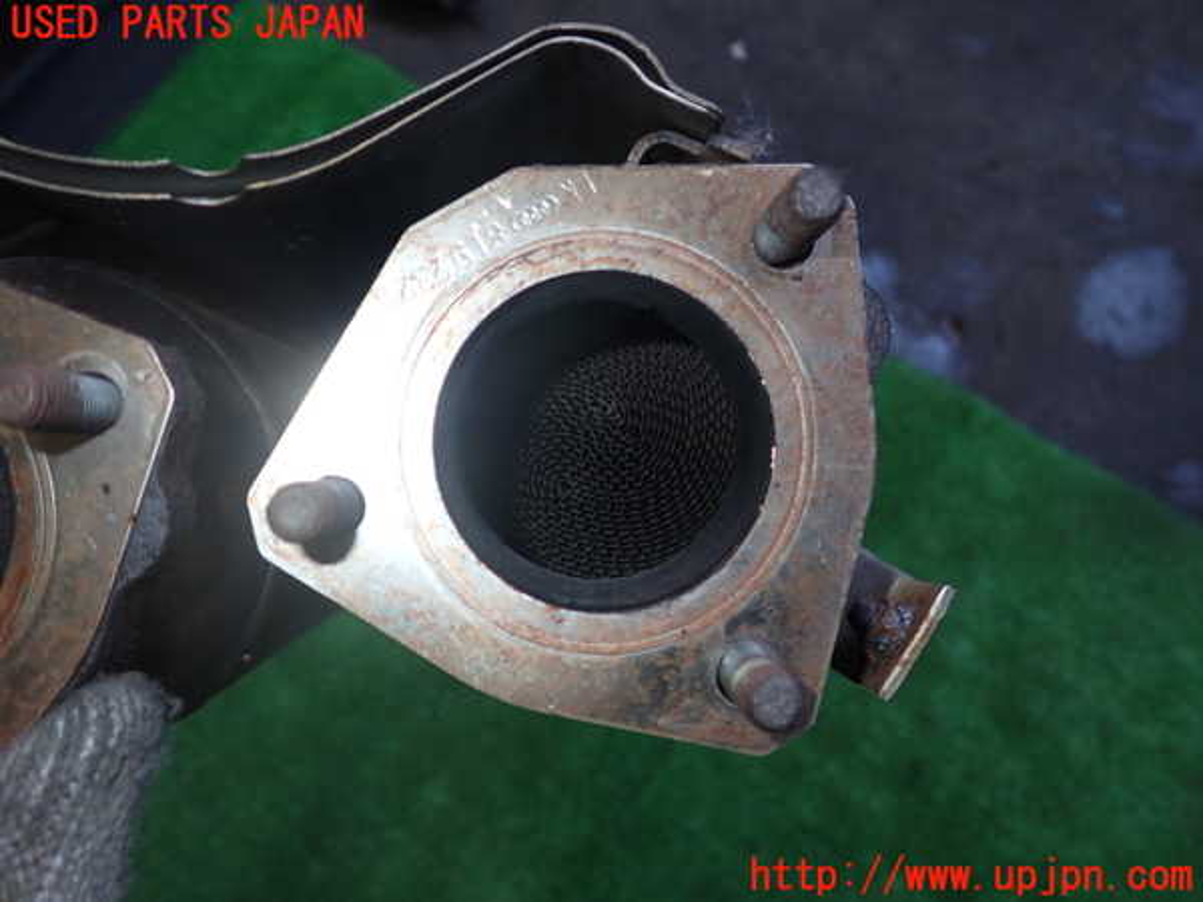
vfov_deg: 46.8
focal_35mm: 30
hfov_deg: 60.0
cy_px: 451
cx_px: 602
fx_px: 1043
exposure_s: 1/30
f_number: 6.3
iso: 200
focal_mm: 5.4
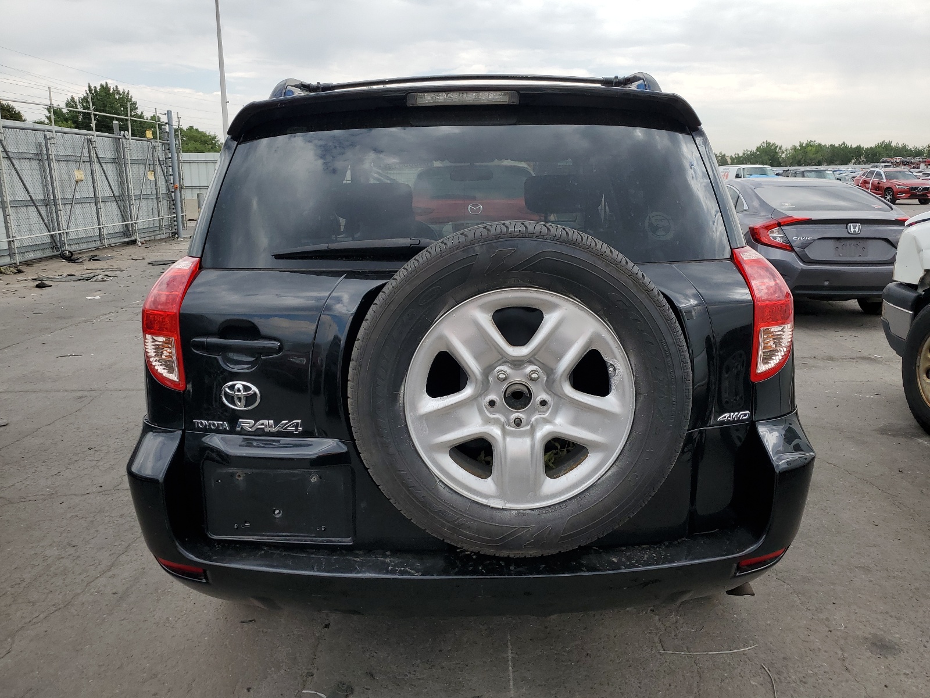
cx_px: 465
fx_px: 699
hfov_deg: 67.3
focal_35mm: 26
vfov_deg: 53.1
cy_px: 349
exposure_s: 1/1667
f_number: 1.5
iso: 50
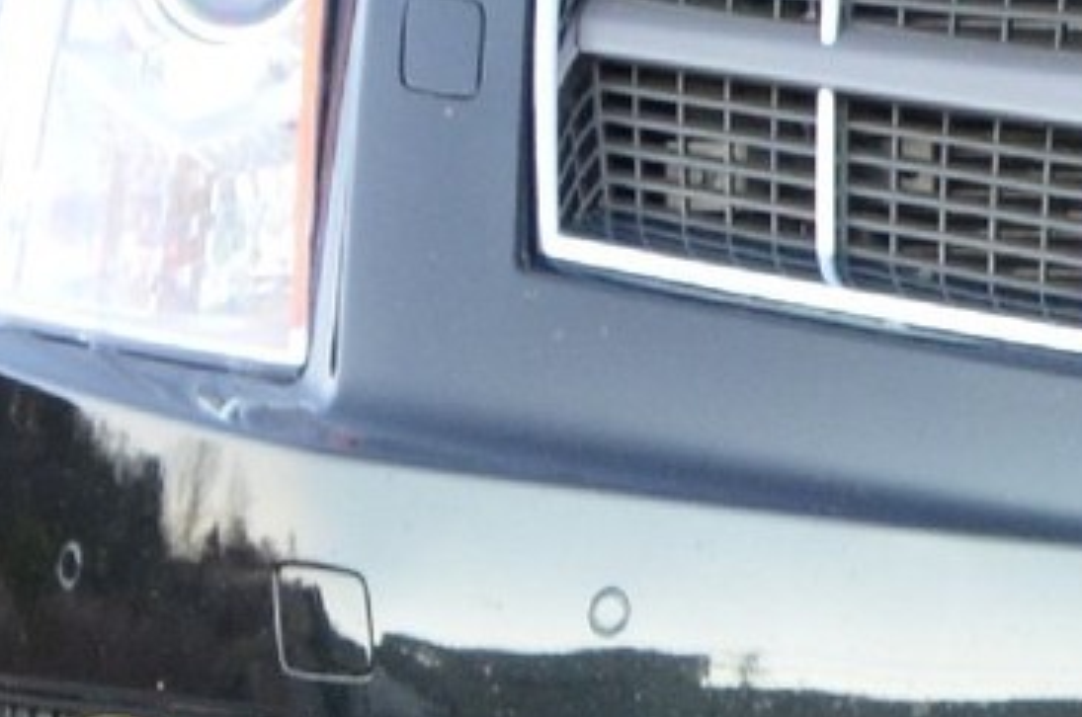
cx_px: 2745
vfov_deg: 1.3
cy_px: 30
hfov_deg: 1.9
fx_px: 32386
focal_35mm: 1079
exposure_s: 1/15
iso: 800
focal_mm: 105
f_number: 8
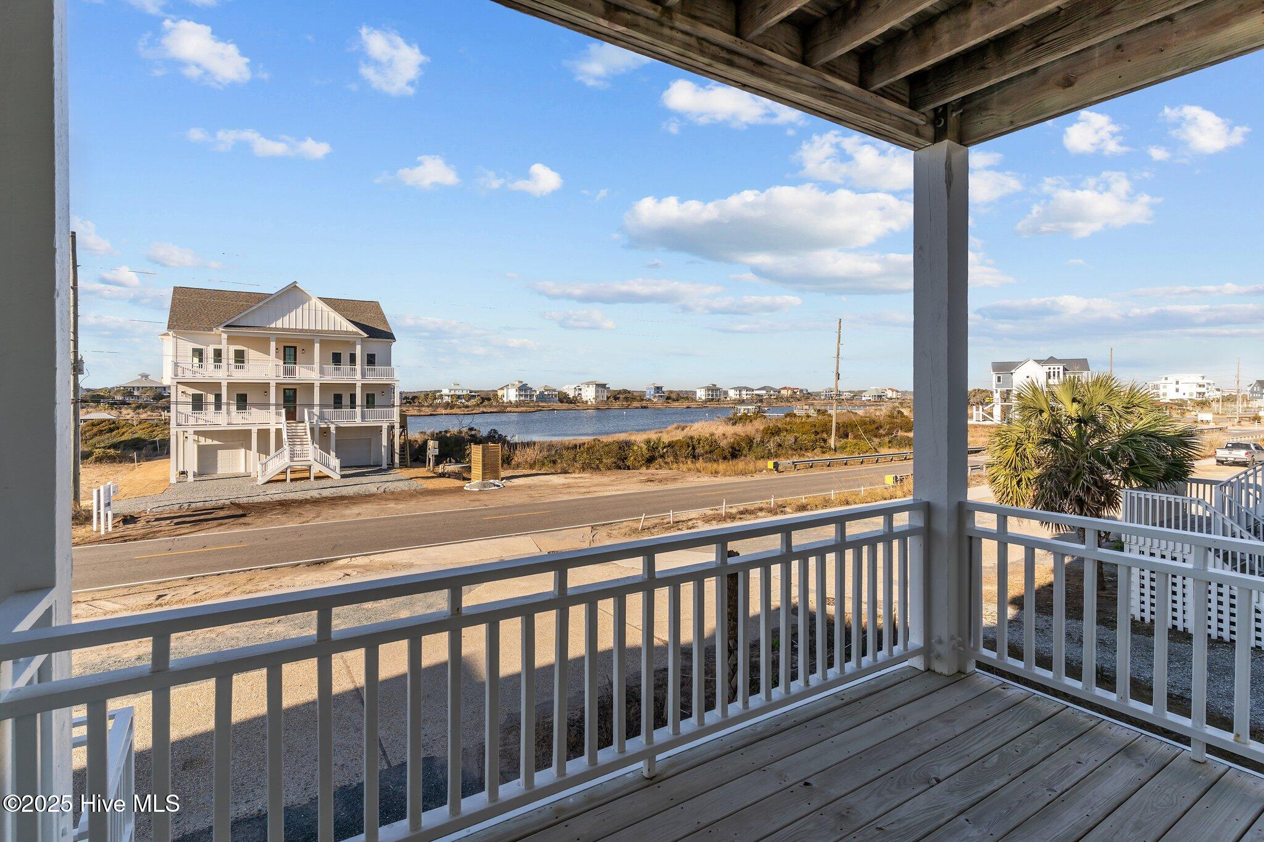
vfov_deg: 70.4
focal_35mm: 17
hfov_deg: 93.3
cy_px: 421
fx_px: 597
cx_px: 632
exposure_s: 1/800
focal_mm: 17
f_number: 7.1
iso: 200
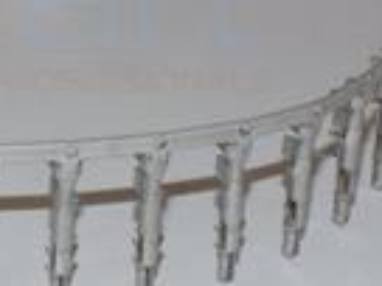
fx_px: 2450
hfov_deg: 8.8
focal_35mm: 222
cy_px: 38
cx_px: -35
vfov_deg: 6.7
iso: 200
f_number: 4.1
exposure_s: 1/30
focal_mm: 11.5
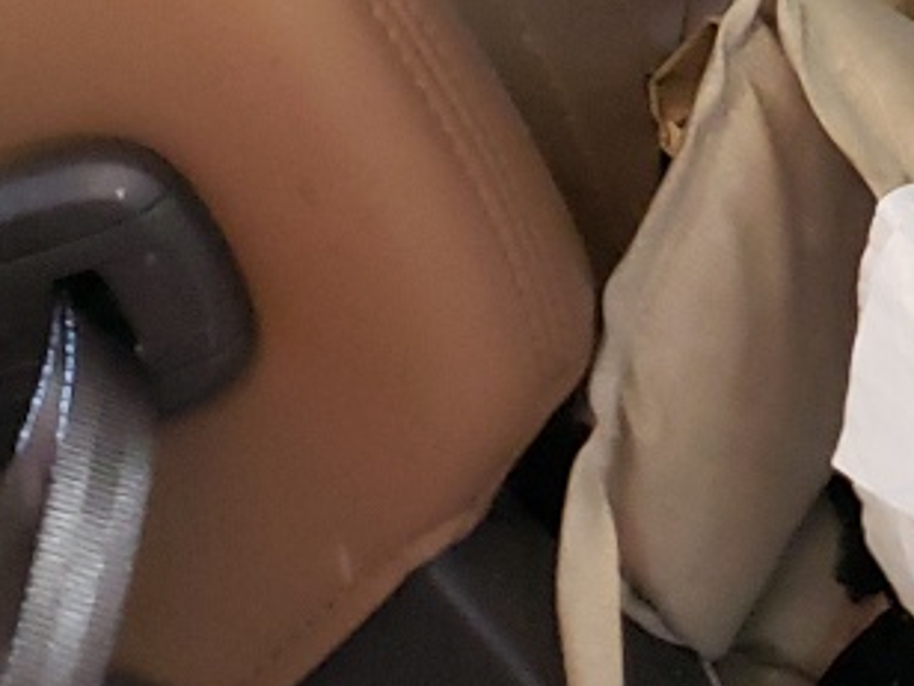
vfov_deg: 10.1
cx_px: 1338
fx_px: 3565
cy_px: -692
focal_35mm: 135
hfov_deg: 13.8
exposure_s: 1/60.2
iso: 210
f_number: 1.5
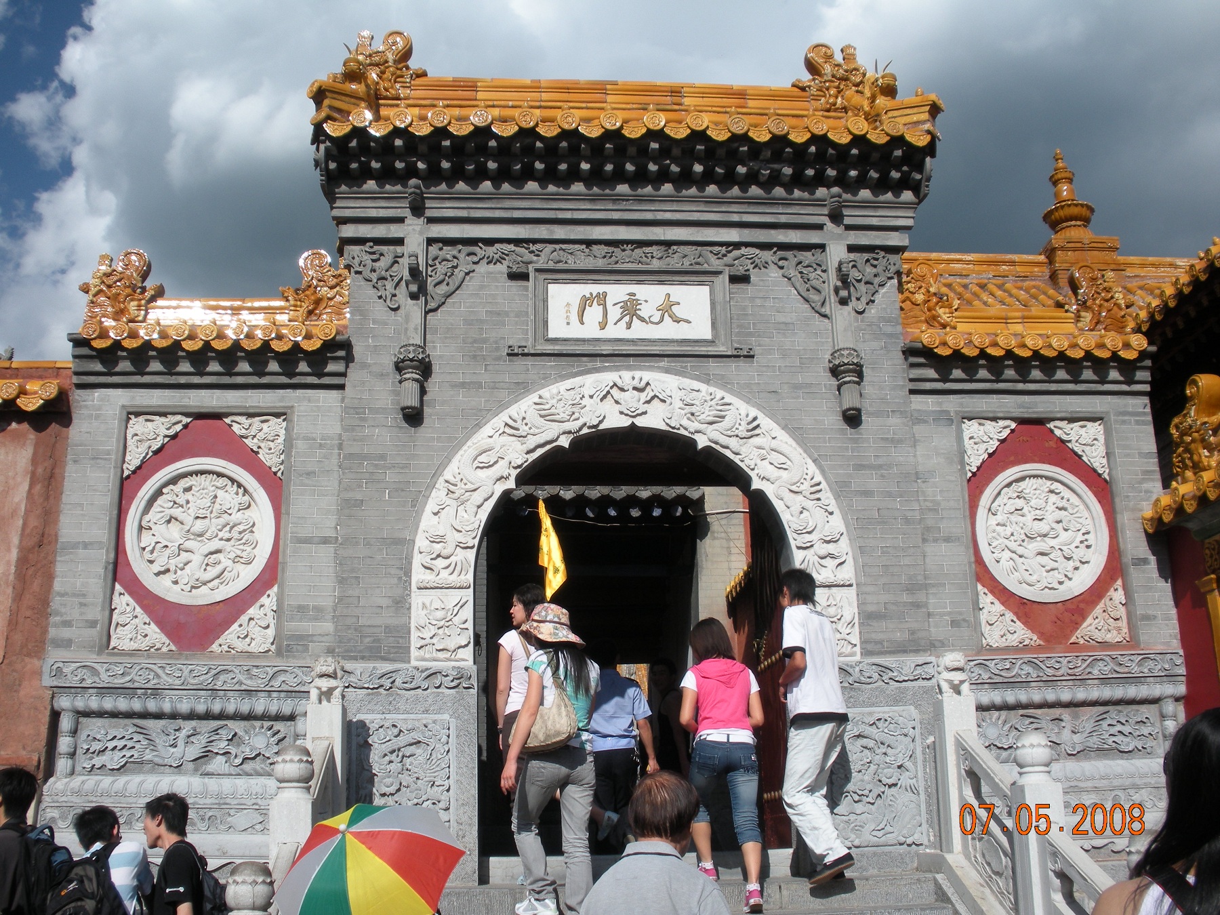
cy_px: 458
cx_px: 610
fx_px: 1269
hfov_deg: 51.4
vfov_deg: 39.7
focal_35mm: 36
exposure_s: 1/432
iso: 64
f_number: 5.6
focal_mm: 6.3
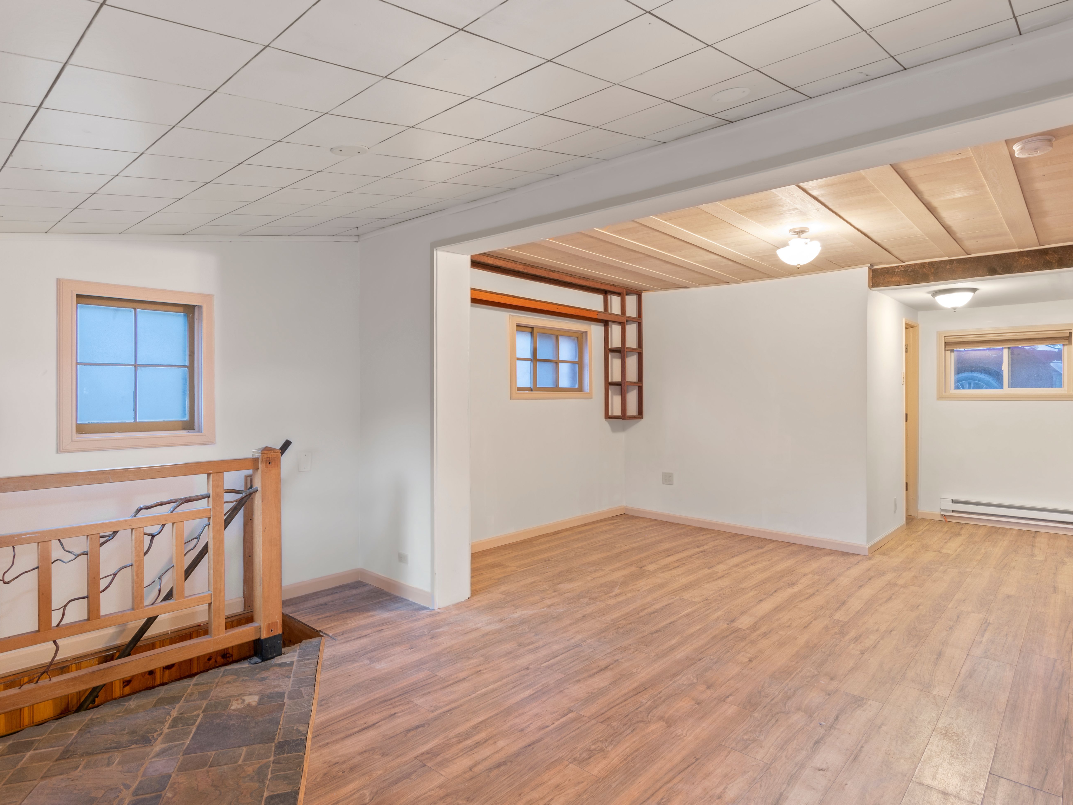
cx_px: 560
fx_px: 589
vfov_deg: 68.7
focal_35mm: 19
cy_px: 394
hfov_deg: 84.6
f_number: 8
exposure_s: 2
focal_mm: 17
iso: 400
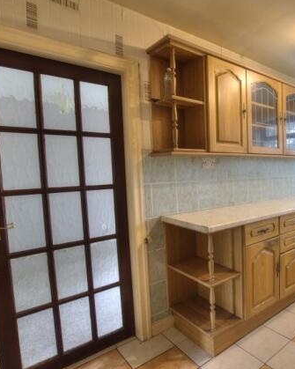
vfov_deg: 75.1
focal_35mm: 22
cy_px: 182
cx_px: 265
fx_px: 240
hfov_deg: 55.0
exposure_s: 1/5
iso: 400
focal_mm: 10
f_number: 8
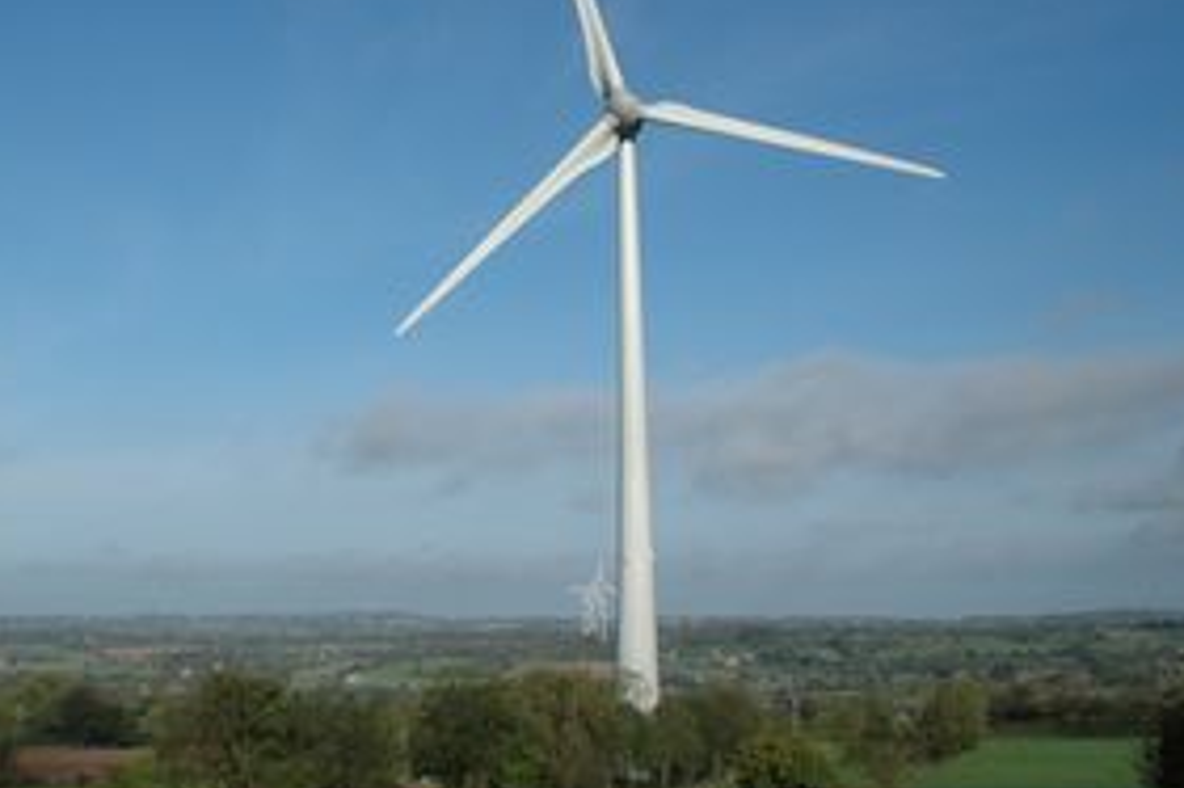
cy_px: 337
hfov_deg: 40.6
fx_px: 1578
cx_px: 396
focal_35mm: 48
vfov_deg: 28.0
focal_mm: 18
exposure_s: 1/4000
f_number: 3.5
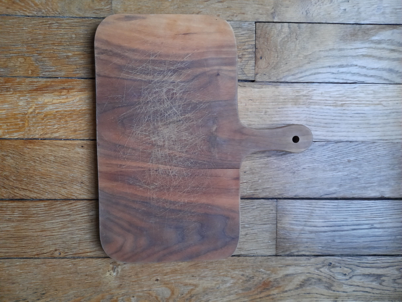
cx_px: 201
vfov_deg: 54.9
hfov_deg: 69.4
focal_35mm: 25
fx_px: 290
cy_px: 151
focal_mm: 4.6
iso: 640
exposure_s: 1/25
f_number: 2
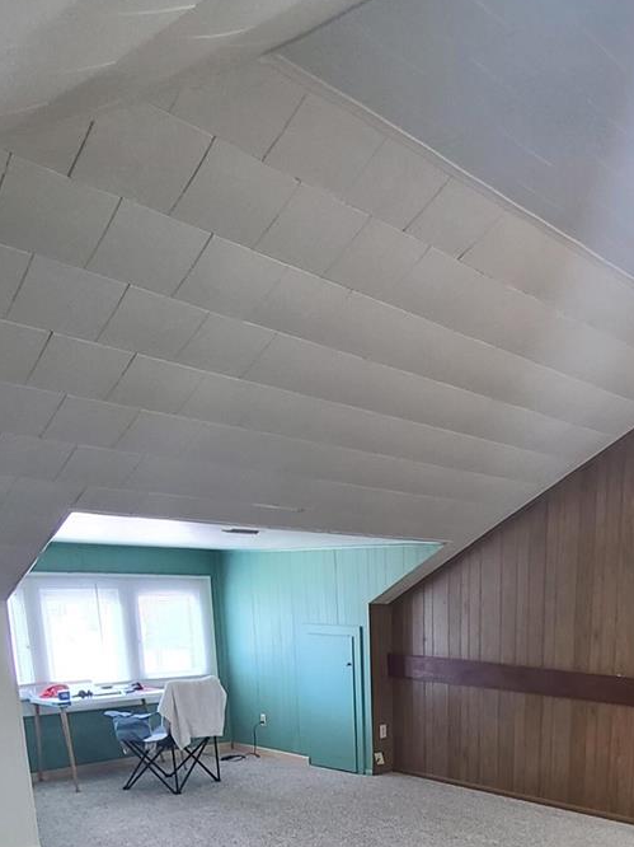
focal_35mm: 30
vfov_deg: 51.2
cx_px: 484
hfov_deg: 45.0
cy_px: 797
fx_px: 733
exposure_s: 1/60
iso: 400
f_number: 2.2
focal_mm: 2.2
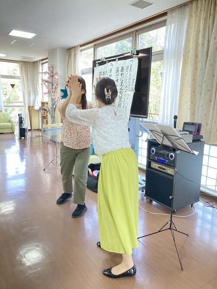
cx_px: 108
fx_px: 234
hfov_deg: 49.8
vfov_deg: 63.4
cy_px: 144
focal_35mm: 28
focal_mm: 3.99
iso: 125
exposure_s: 1/60
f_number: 1.8
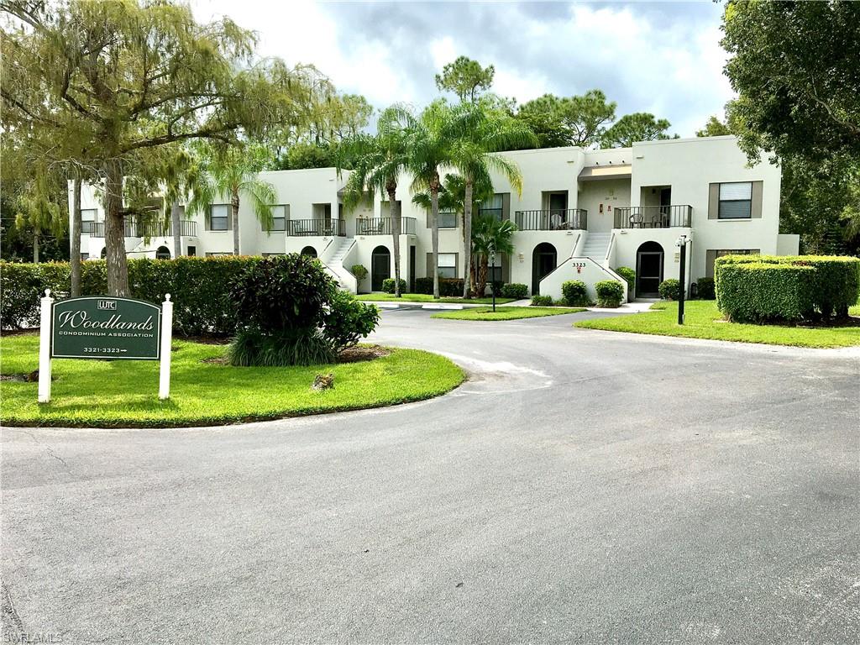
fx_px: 720
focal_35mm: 29
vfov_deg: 48.2
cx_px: 430
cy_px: 322
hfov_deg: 61.7
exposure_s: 1/1183
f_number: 2.2
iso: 25
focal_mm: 4.15
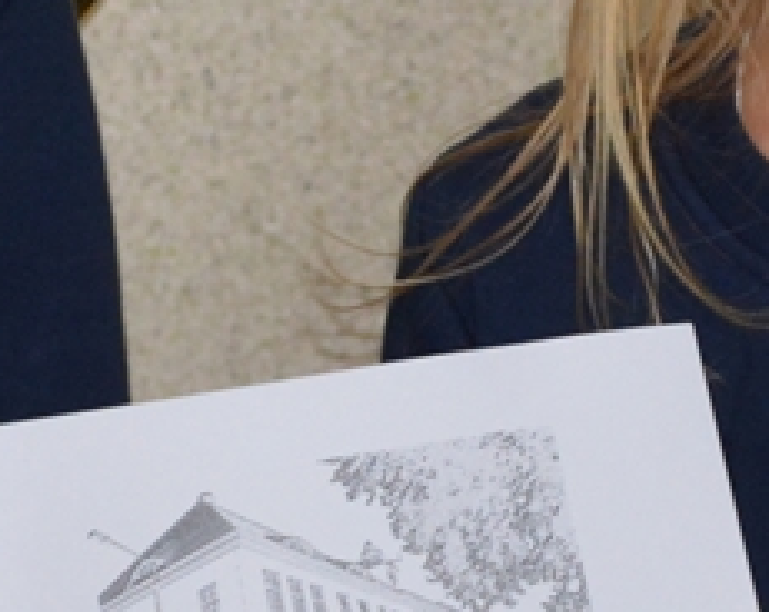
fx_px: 12428
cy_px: 371
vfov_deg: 2.8
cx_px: 982
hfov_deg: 3.5
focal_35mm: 547
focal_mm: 56
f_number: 5
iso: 1000
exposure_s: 1/60
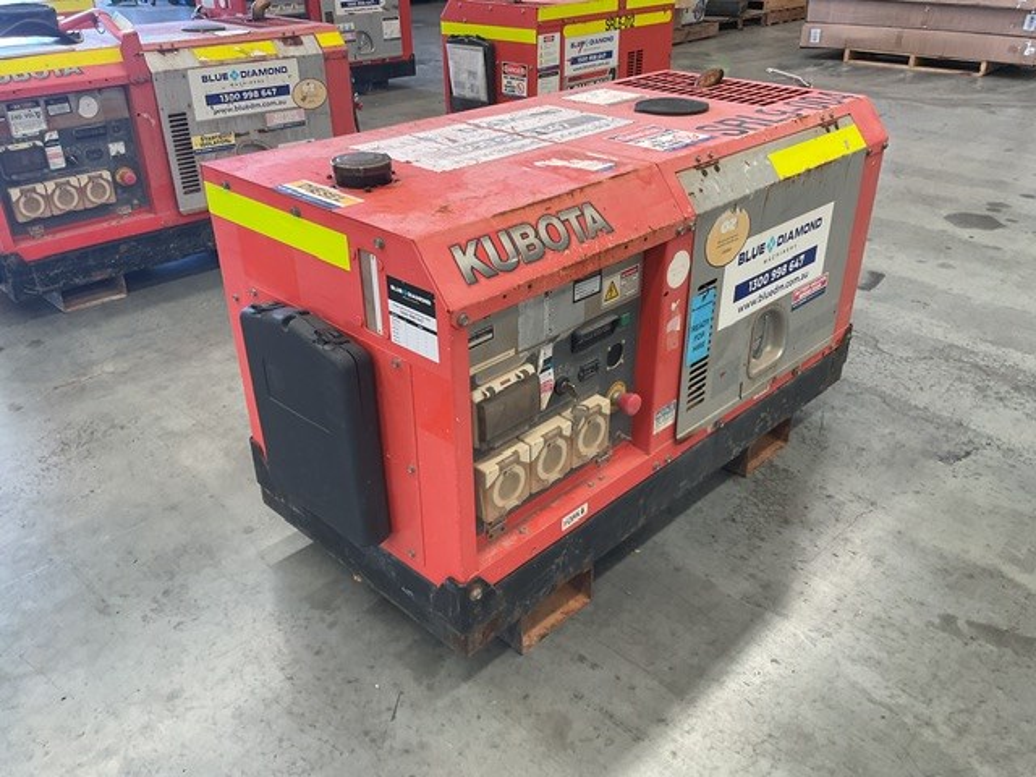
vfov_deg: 48.2
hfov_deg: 61.7
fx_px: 868
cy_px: 388
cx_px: 518
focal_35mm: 29
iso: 64
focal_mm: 3
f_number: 1.8
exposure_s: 1/100
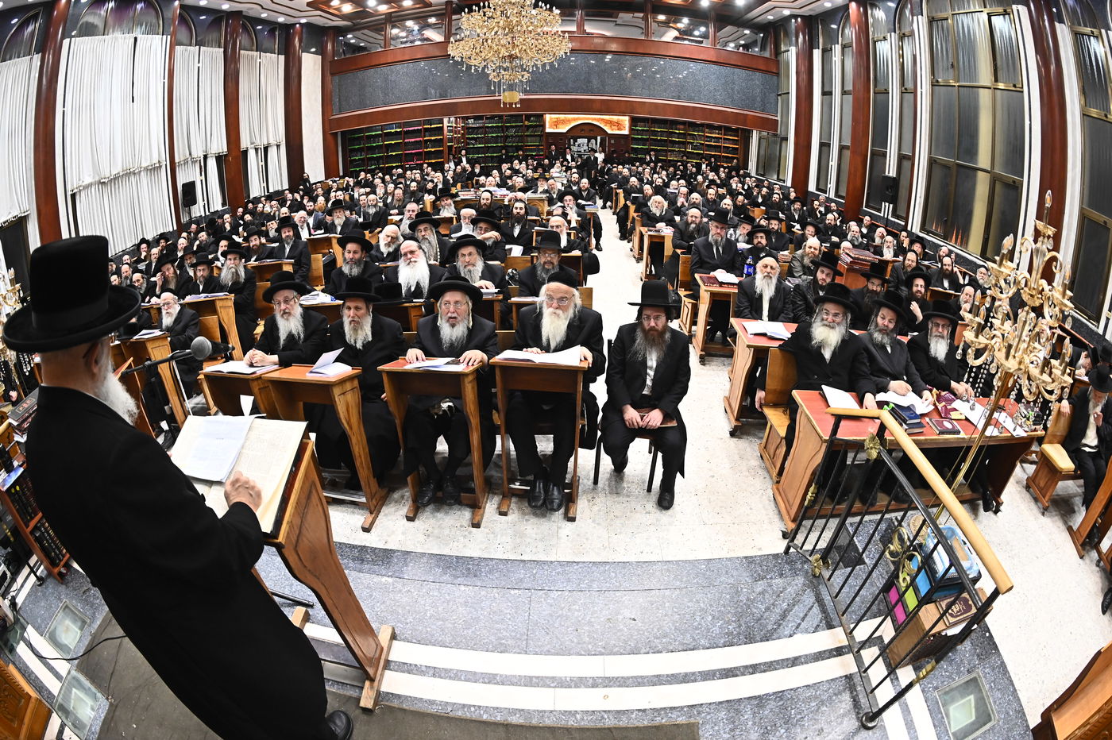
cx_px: 556
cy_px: 370
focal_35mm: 16
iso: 2500
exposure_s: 1/200
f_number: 5.6
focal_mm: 16
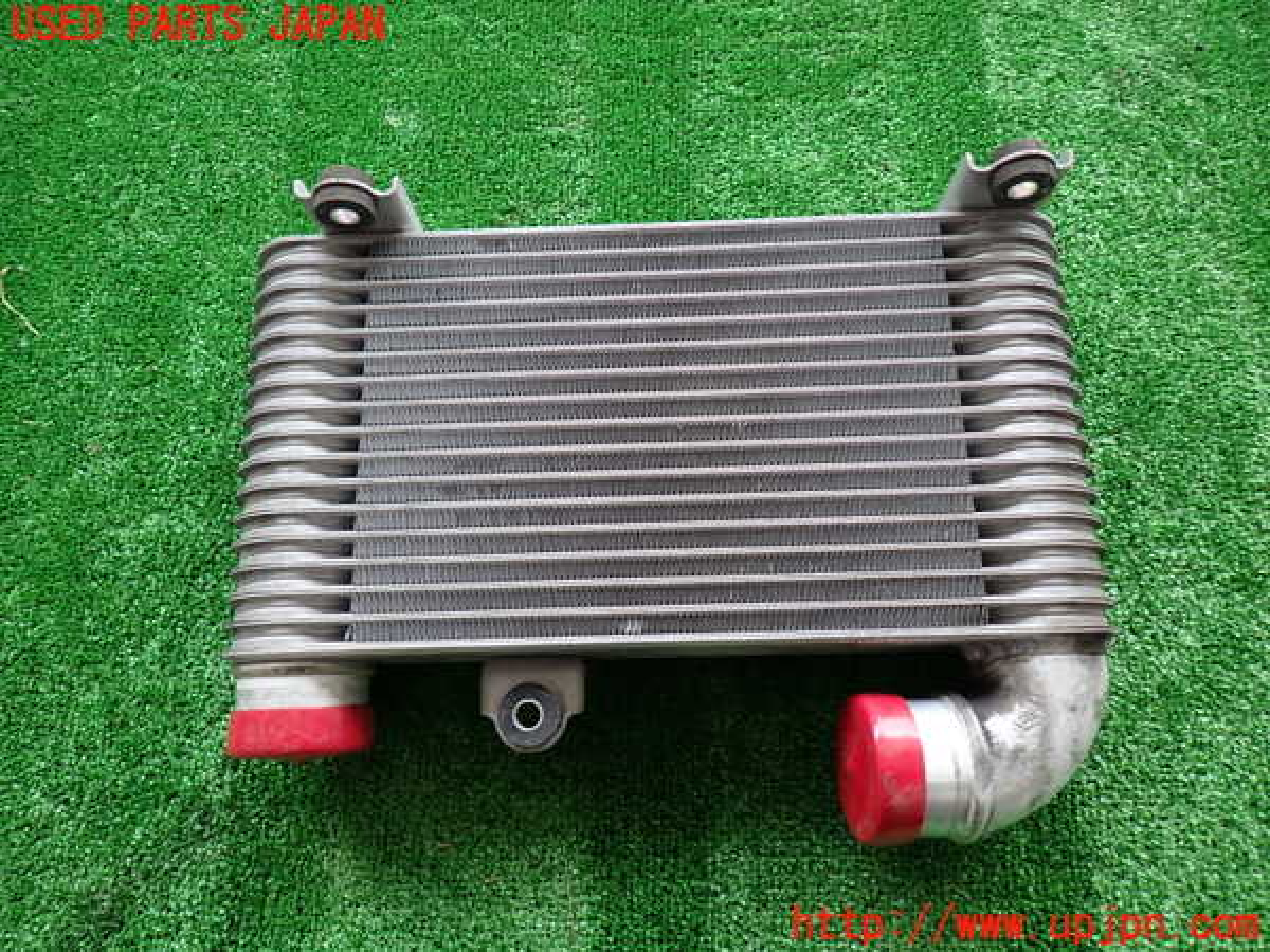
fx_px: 917
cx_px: 635
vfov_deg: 54.9
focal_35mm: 25
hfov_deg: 69.4
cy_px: 476
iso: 100
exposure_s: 1/80
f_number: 2
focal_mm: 4.5
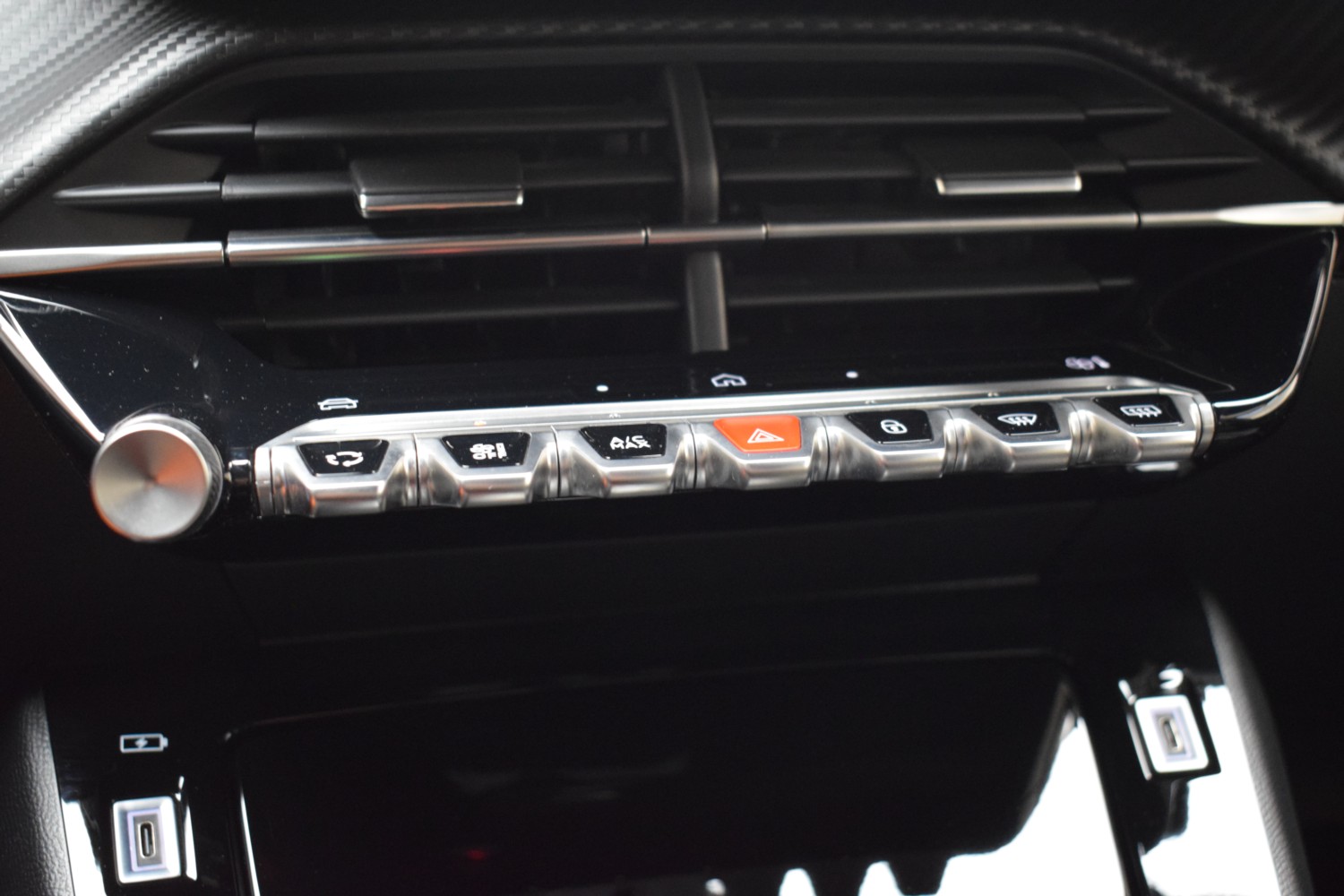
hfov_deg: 42.3
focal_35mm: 46
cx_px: 672
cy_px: 448
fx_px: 1736
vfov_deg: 28.9
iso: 3200
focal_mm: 31
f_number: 4.2
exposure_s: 1/15
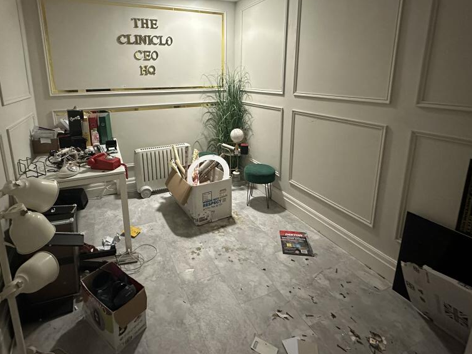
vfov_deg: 67.5
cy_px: 130
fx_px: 259
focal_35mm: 19
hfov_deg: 84.3
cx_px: 208
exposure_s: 1/50
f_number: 2.2
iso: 640
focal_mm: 2.22
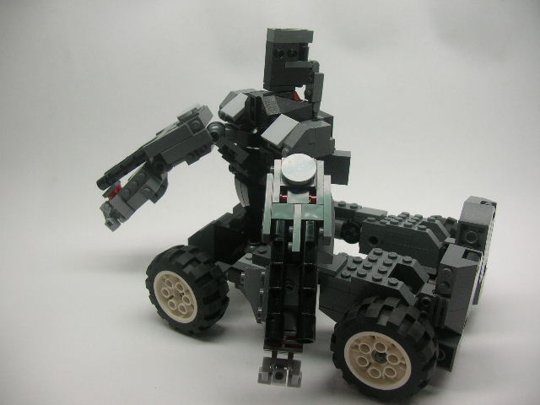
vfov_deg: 40.7
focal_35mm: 35
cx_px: 270
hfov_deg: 52.6
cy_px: 202
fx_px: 546
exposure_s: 1/42.2
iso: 50
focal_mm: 5.8
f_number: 2.8
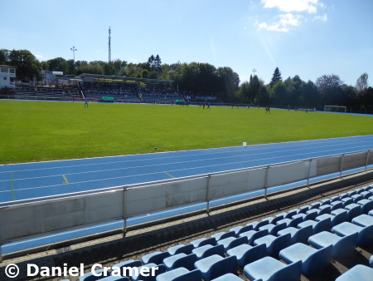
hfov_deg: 71.6
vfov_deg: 56.9
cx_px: 186
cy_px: 140
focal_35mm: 24
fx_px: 259
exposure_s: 1/1000
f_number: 3.3
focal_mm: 4.3
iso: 80
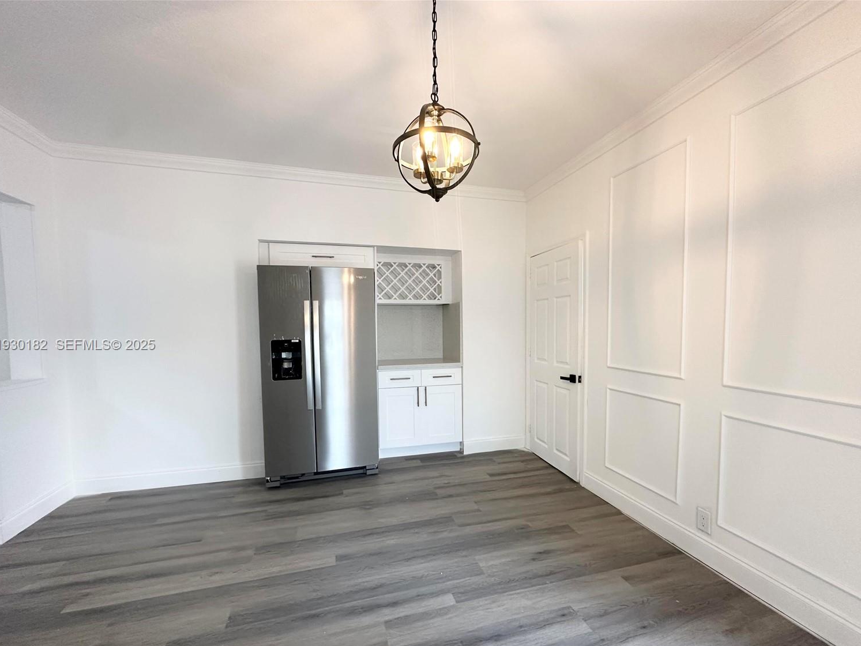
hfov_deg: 98.2
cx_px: 437
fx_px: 373
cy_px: 345
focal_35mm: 15
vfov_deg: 81.6
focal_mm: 2.22
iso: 250
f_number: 2.2
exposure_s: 1/60
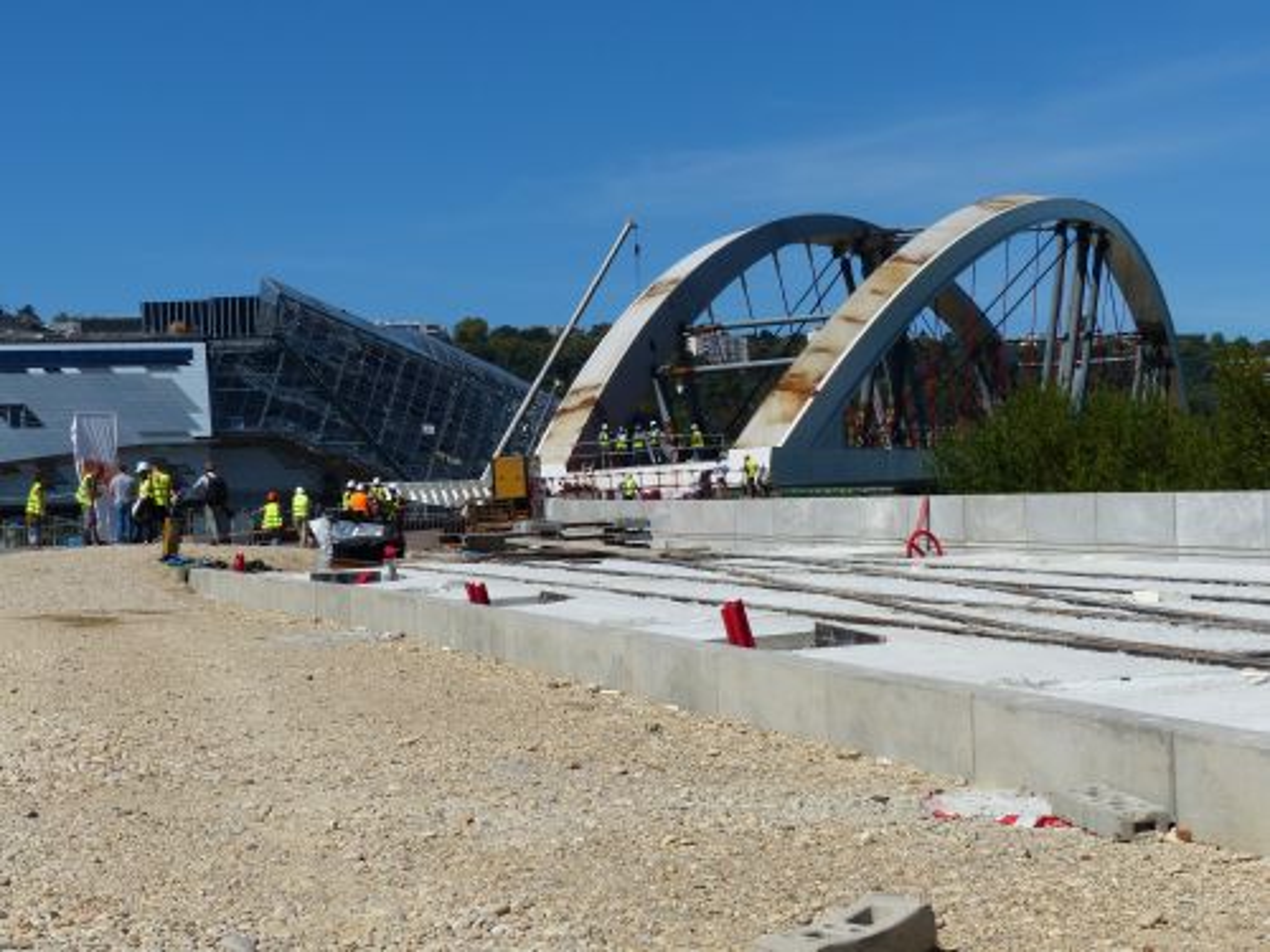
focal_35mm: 66
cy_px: 476
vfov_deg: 22.3
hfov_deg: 29.4
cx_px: 635
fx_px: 2421
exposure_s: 1/1600
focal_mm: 11.9
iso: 100
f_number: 4.5
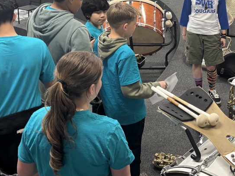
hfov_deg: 38.3
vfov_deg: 28.7
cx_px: 163
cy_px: 22
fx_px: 333
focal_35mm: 49
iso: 200
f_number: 1.6
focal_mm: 5.96
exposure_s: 1/60
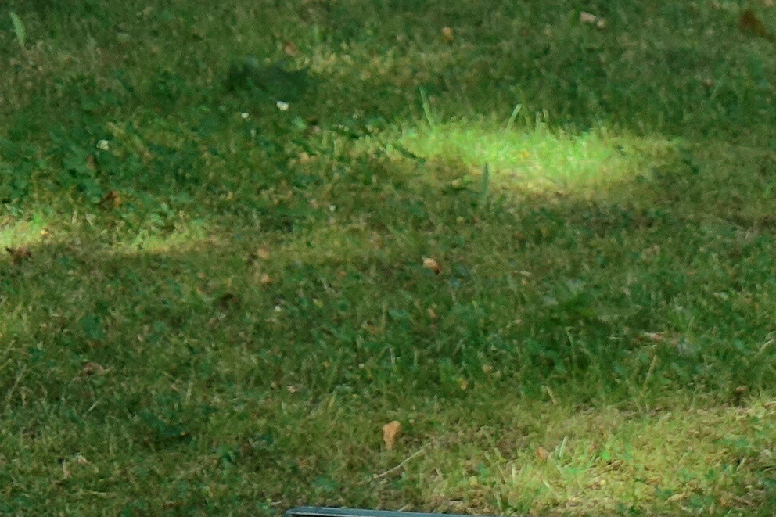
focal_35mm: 298
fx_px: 6422
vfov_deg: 4.5
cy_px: 1425
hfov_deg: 6.5
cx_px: 2078
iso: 125
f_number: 4
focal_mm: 19.77
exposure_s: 1/200
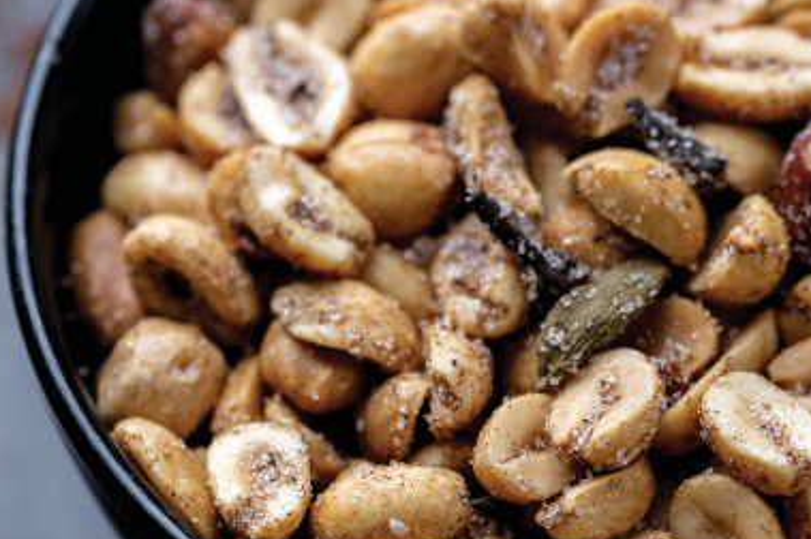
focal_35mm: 208
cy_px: 415
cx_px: 402
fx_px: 4682
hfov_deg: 9.9
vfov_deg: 6.6
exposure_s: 1/200
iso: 64
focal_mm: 105
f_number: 6.3
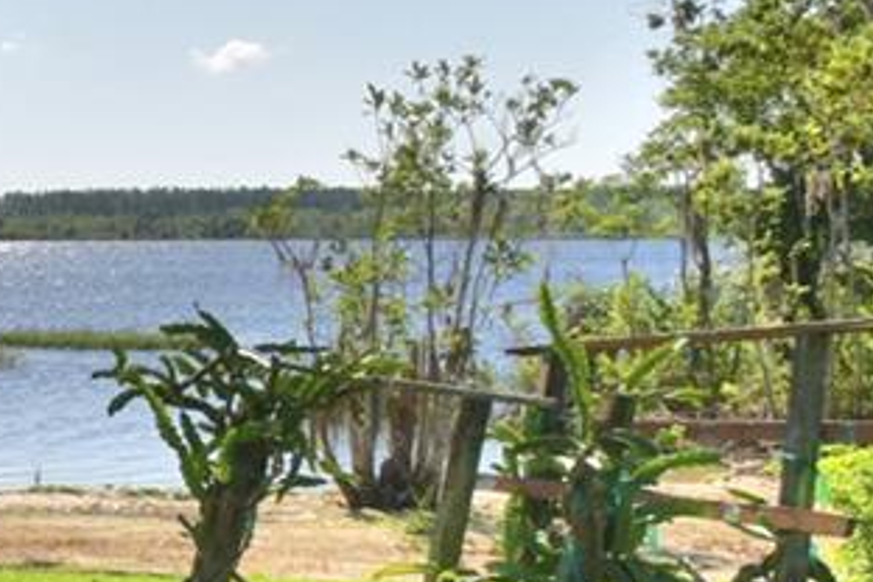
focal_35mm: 77
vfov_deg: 17.7
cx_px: -1027
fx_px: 1867
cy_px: 319
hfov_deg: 16.7
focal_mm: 10
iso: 100
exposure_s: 1/250
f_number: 13
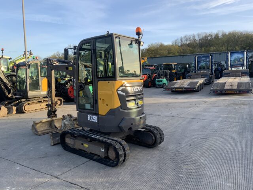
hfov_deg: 61.7
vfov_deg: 48.2
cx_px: 126
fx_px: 212
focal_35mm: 29
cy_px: 95
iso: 16
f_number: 1.8
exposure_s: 1/439
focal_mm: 3
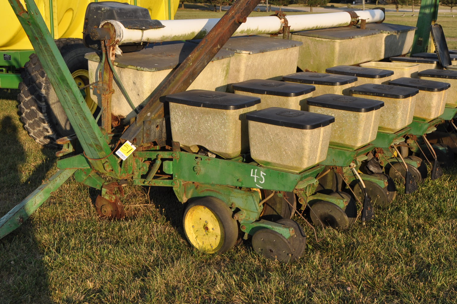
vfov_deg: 24.5
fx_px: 698
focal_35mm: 55
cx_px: 266
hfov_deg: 36.2
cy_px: 107
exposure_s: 1/250
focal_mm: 26
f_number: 8
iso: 200
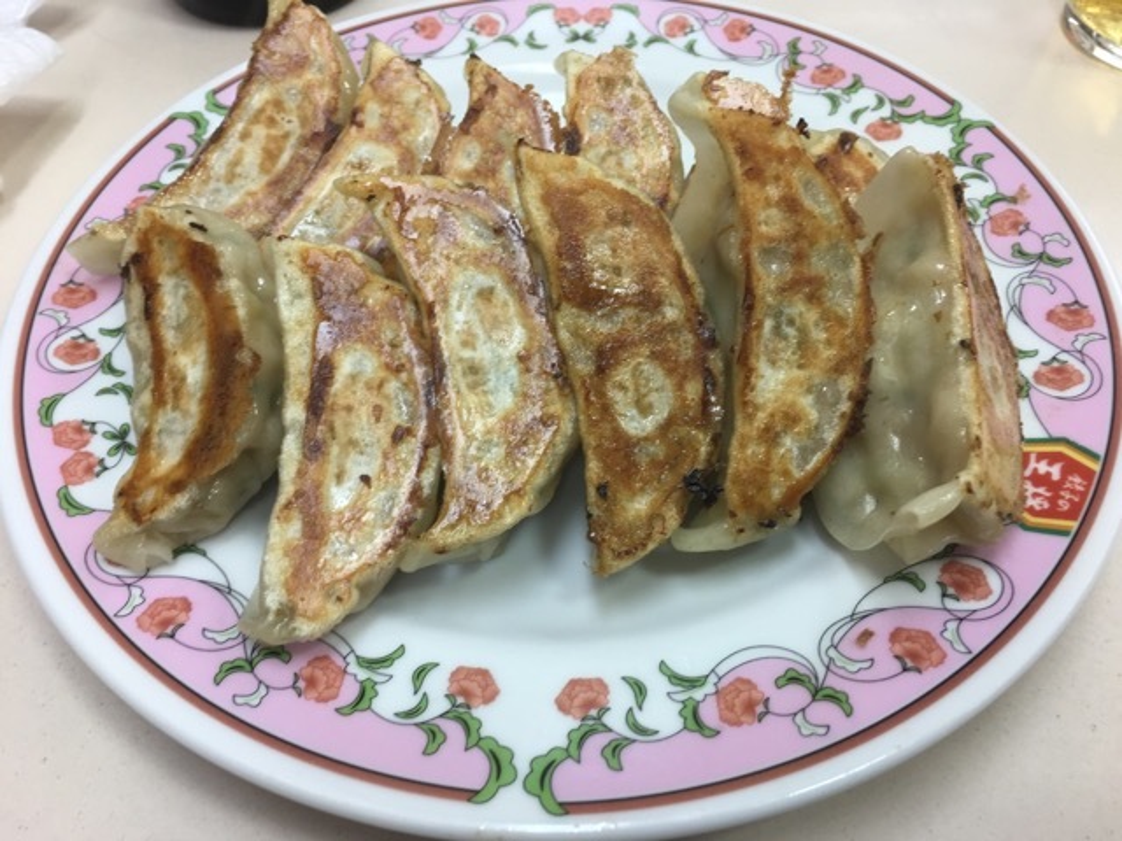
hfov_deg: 61.7
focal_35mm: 29
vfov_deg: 48.2
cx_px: 561
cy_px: 420
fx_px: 940
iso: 32
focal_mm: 4.15
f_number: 2.2
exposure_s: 1/30
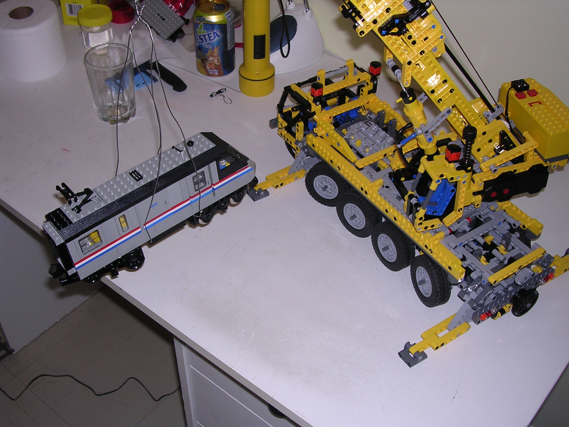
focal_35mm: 43
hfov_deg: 43.9
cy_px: 214
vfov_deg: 33.6
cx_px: 284
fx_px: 707
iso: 100
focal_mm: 6.6
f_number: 3
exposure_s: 1/60.1
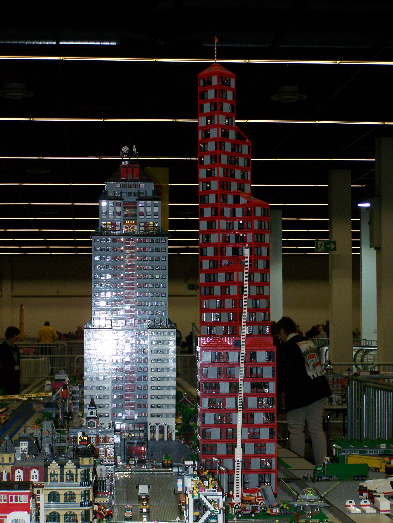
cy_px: 262
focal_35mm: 82
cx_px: 196
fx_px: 1240
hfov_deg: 18.0
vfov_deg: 23.8
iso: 160
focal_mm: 13.7
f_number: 3.2
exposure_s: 1/80
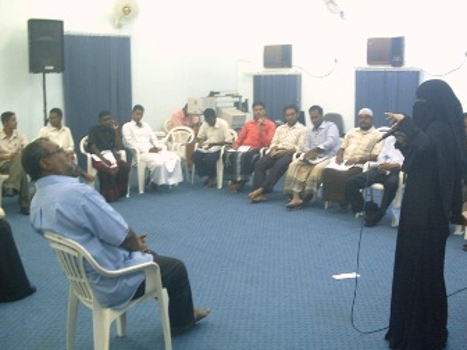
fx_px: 540
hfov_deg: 46.8
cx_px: 229
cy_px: 172
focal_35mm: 40
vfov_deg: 36.0
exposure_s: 1/8
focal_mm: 6.3
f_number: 2.8
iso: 80
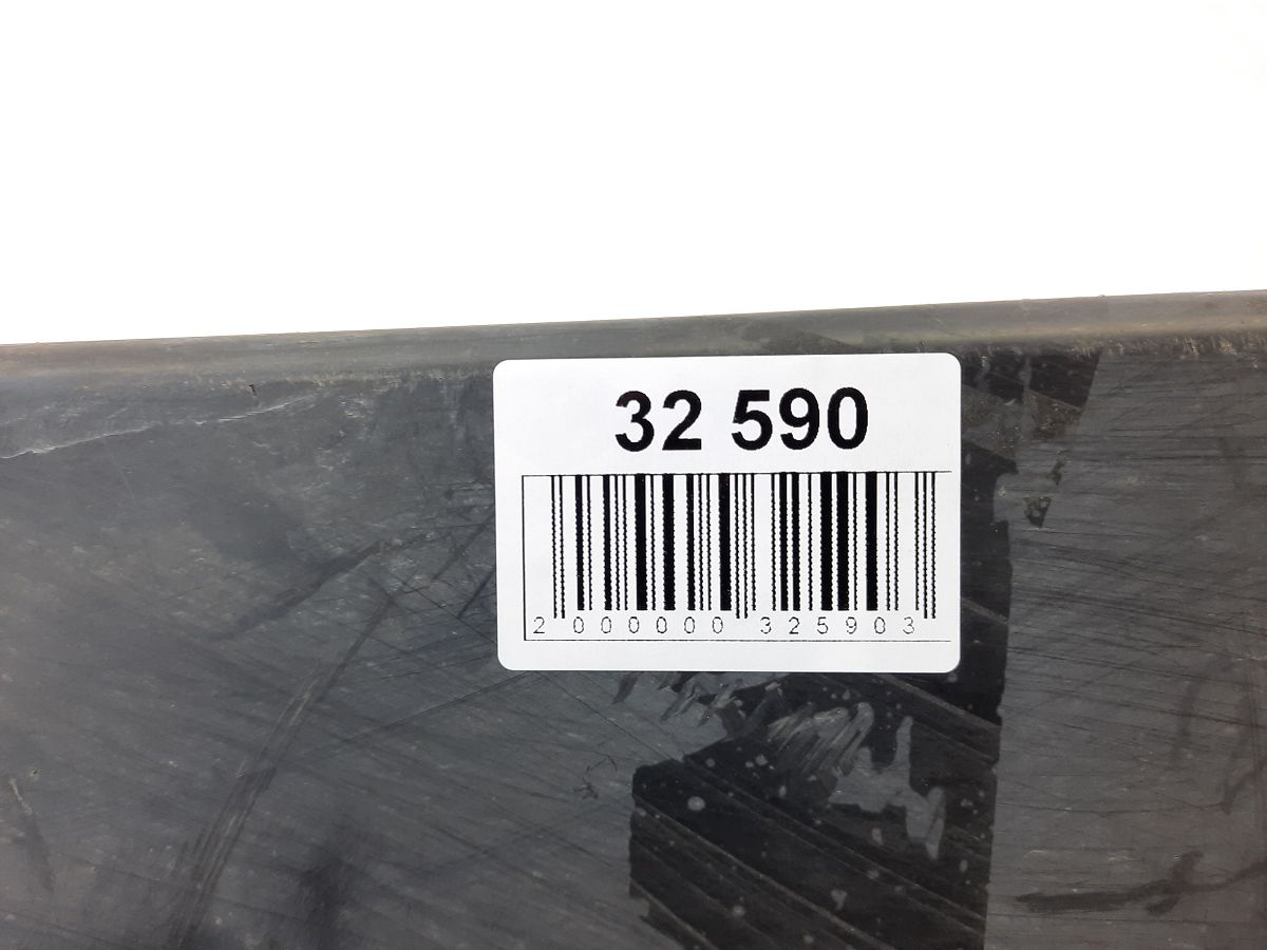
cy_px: 475
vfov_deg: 54.9
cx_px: 634
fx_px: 915
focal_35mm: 25
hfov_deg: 69.4
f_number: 2
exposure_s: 1/50
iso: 125
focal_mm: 4.6
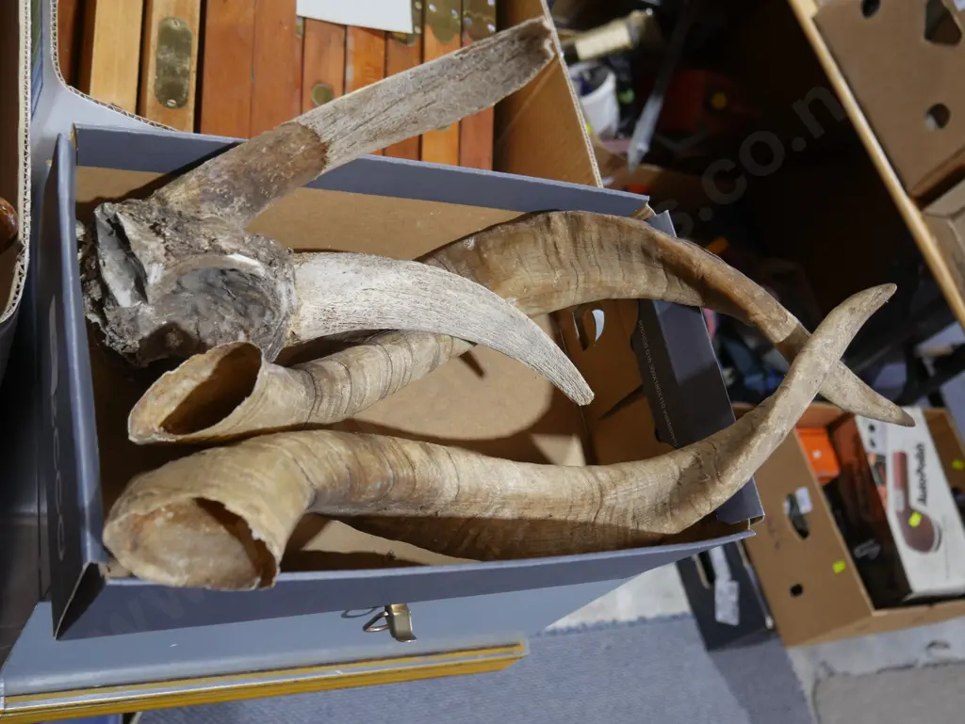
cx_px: 482
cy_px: 362
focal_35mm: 36
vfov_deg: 39.7
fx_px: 1004
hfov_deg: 51.3
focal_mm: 18
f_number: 4
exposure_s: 1/60
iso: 500
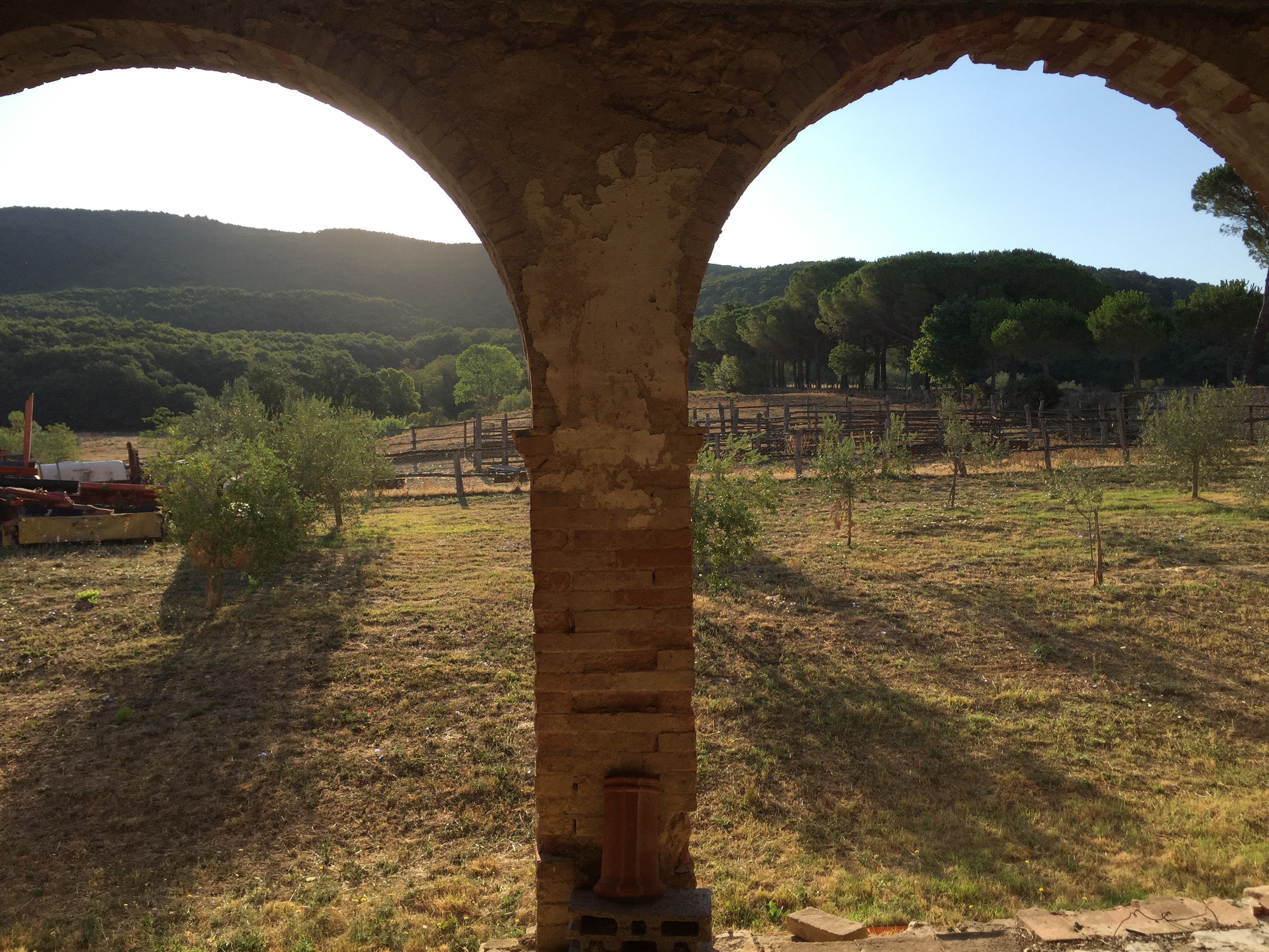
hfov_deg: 61.7
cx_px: 634
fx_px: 1063
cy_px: 476
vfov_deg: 48.2
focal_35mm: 29
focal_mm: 4.15
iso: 32
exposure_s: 1/1464
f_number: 2.2
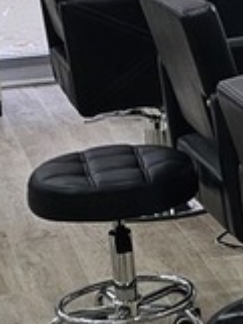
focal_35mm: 154
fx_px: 1440
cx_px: 741
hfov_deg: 8.2
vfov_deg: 12.8
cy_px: 66
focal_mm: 6.3
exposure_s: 1/120
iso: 50
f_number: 1.7
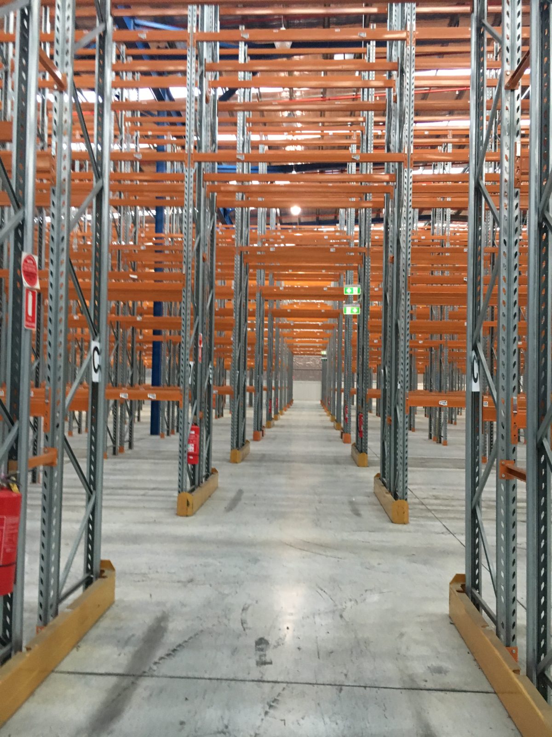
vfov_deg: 61.7
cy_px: 368
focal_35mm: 29
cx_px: 276
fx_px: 617
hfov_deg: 48.2
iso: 200
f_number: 2.2
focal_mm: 4.15
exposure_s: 1/33
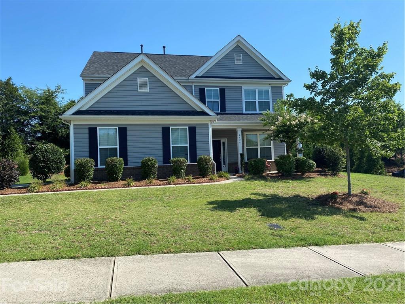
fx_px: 304
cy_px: 152
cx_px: 202
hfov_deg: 67.3
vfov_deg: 53.1
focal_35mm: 26
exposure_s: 1/2222
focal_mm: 4.25
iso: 32
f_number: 1.8
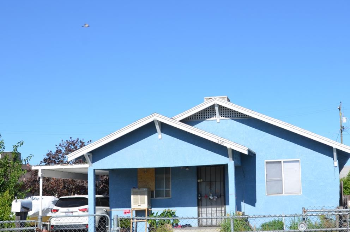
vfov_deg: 22.9
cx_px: 225
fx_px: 572
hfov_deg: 33.8
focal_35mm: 59
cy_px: 126
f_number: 9
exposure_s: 1/320
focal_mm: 26
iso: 100
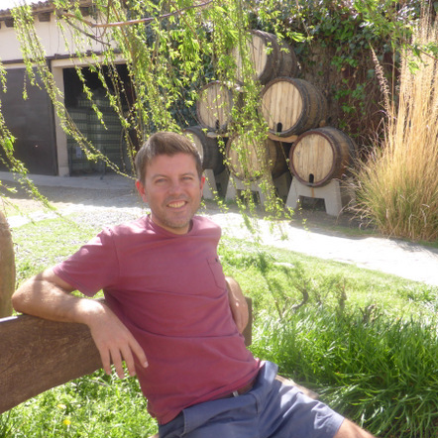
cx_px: 250
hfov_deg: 53.9
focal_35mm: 30
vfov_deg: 54.0
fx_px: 429
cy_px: 221
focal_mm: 4.3
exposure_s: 1/250
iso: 100
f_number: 3.3
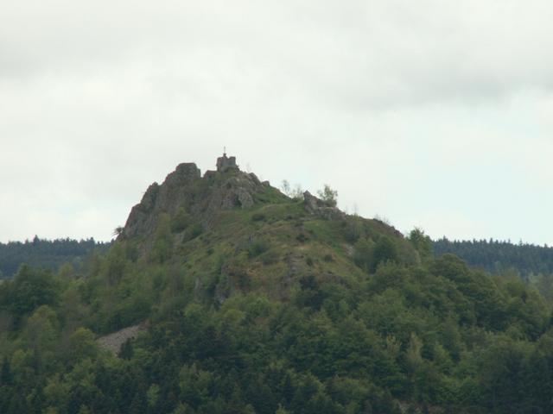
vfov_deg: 3.9
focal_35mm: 381
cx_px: 276
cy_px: 207
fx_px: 6087
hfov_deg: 5.2
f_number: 7.1
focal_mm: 63.24
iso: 50
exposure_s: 1/160
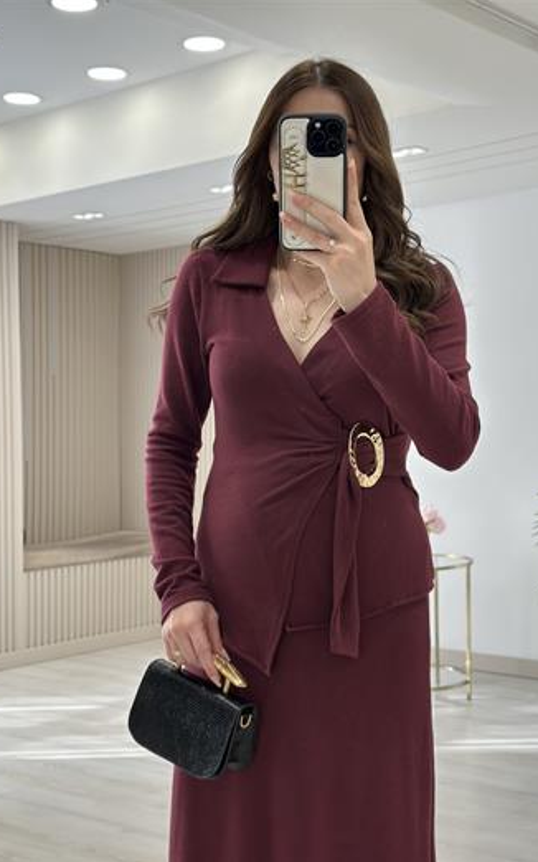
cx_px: 281
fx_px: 1221
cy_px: 438
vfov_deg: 38.9
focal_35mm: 52
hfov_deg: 24.9
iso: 80
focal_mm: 6.86
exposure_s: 1/287
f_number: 1.78
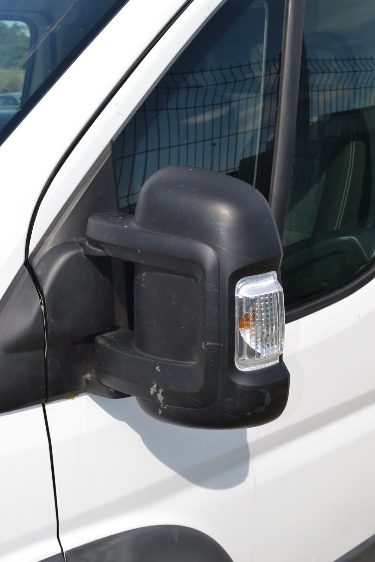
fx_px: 656
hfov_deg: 31.9
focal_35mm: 42
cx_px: 188
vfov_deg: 46.4
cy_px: 281
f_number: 7.1
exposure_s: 1/200
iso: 100
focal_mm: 28
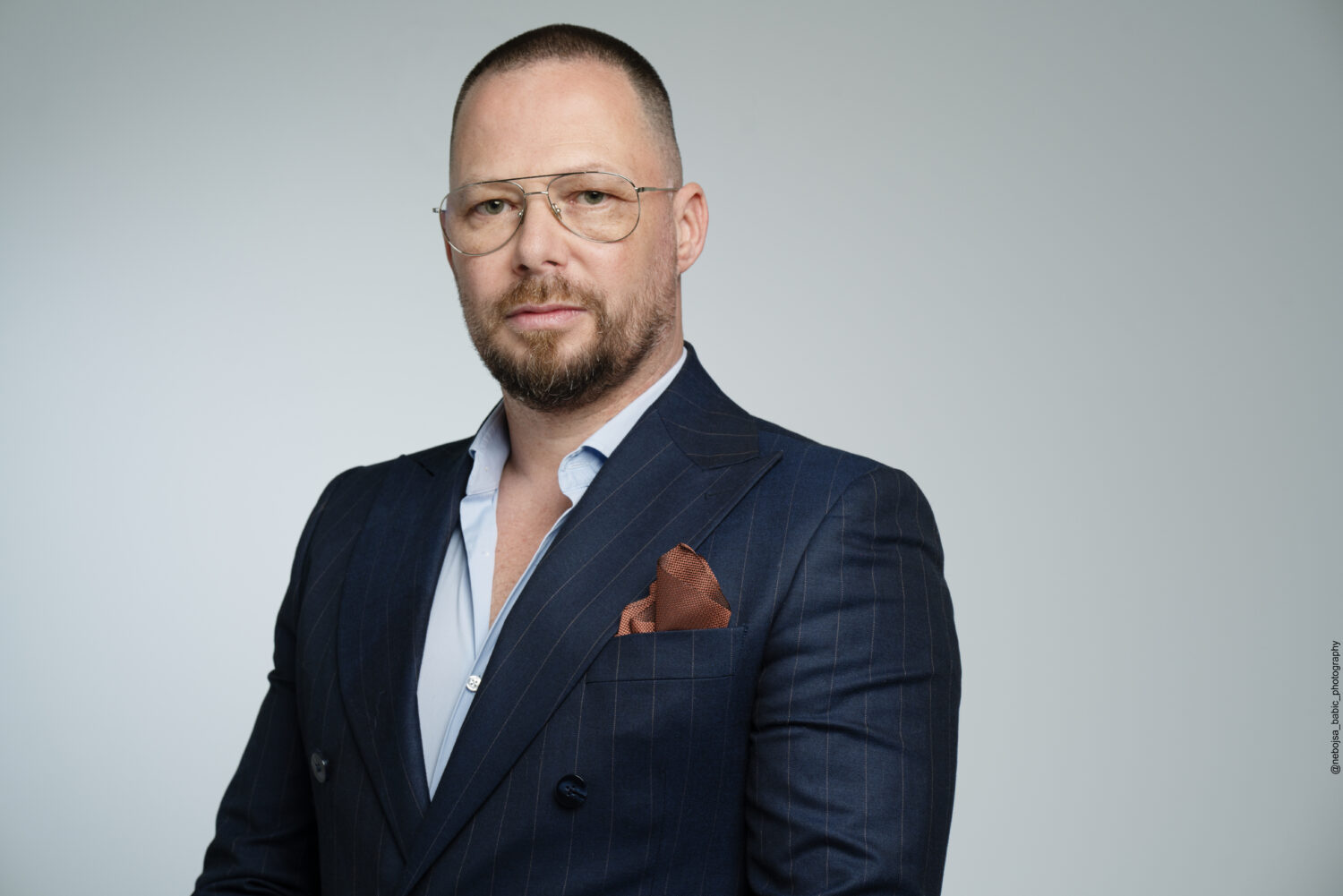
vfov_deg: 16.1
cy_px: 448
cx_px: 672
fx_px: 3172
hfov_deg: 23.9
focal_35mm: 85
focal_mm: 85
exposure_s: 1/80
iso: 200
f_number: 8
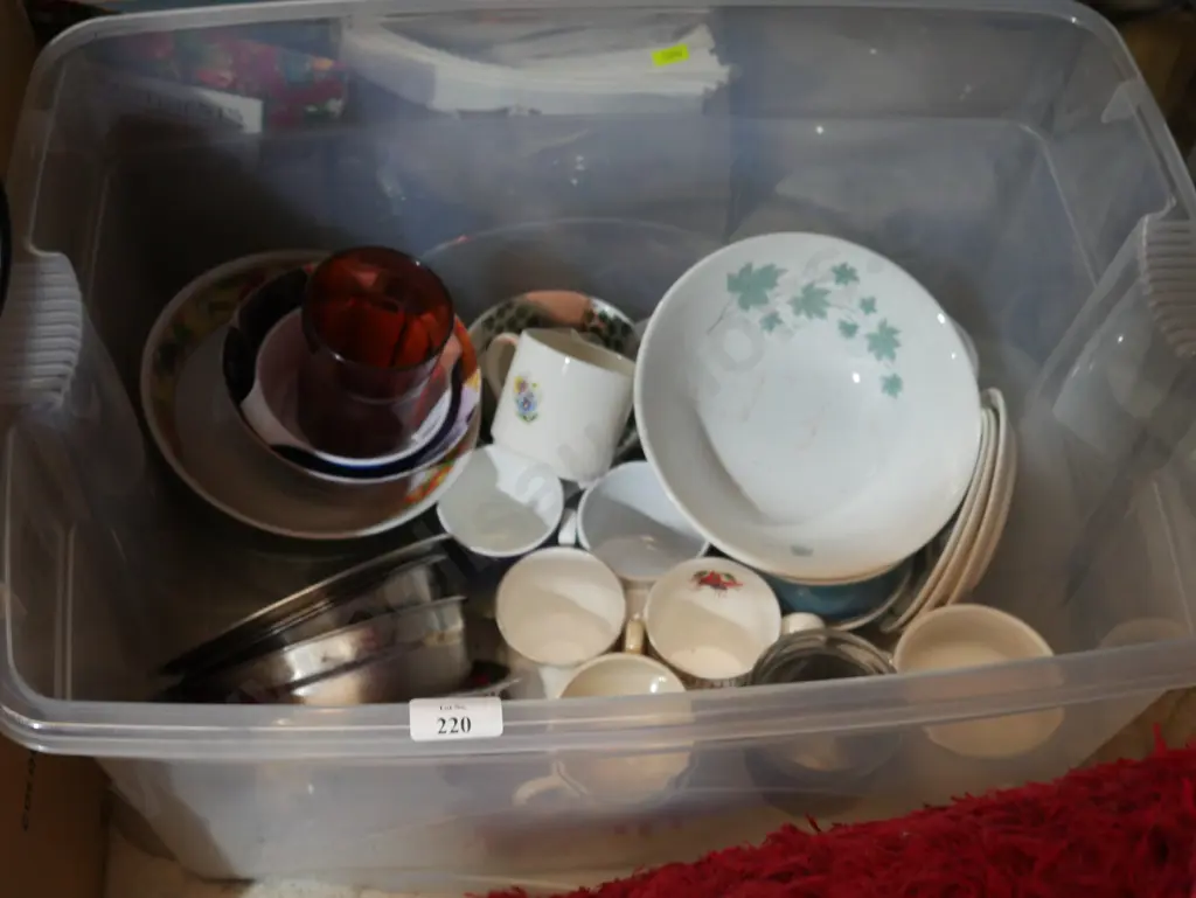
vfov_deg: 29.1
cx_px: 598
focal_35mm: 50
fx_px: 1728
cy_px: 449
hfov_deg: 38.2
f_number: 5.3
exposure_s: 1/60
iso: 2000
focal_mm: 25
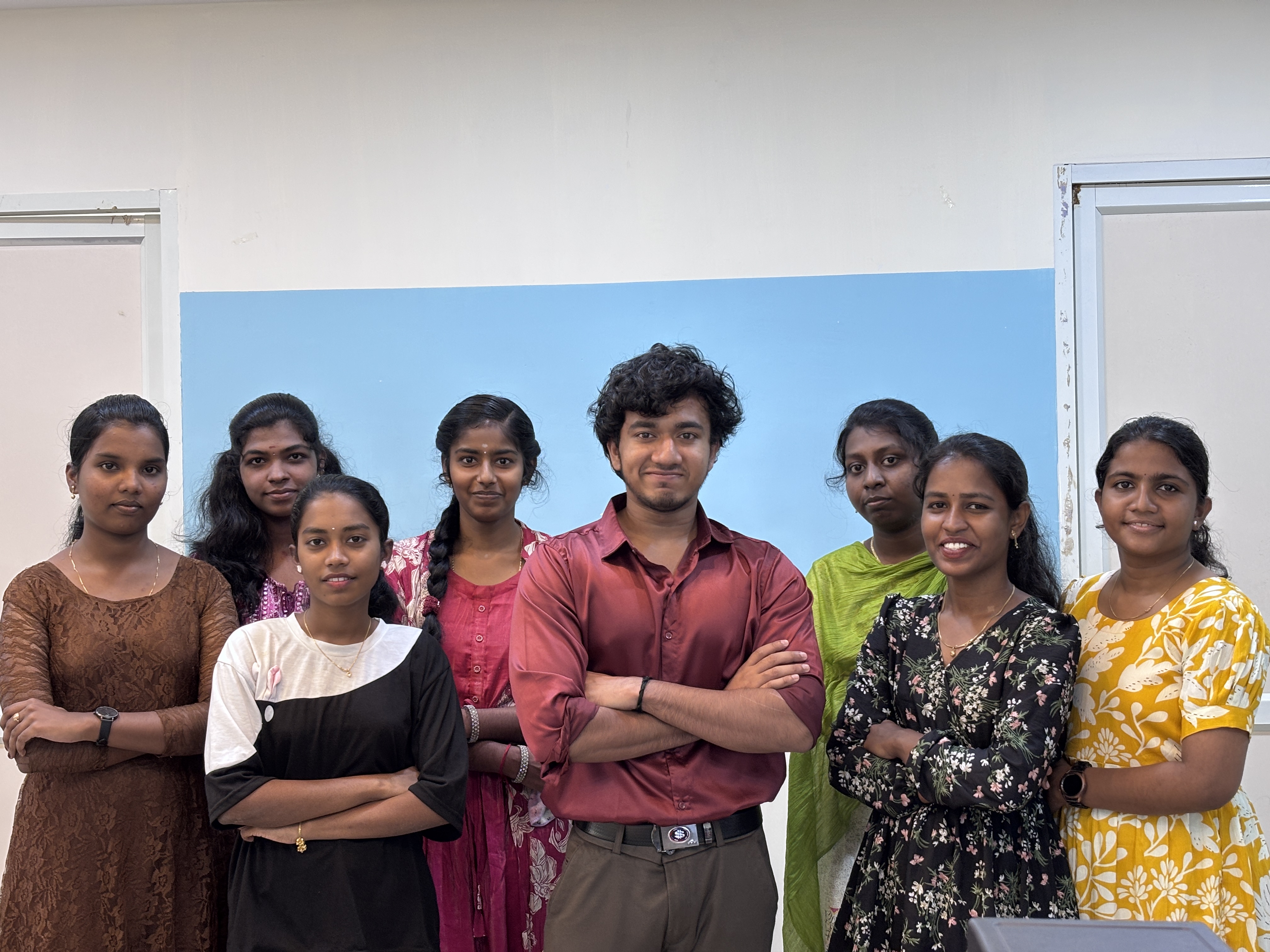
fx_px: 1908
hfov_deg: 36.8
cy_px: 476
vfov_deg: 28.0
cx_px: 635
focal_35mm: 52
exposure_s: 1/50
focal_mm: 5.96
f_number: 1.6
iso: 64
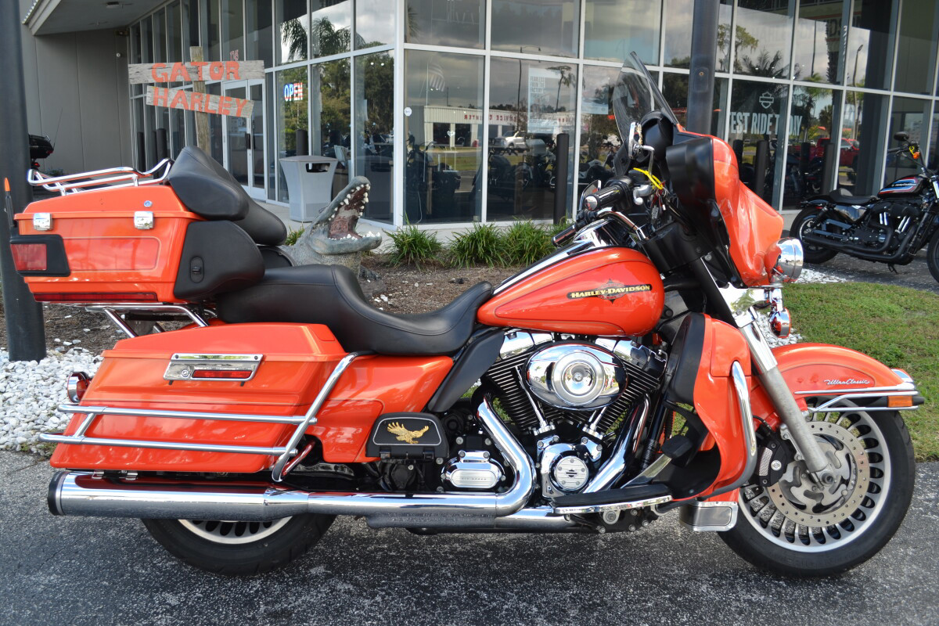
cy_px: 313
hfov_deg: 61.9
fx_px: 782
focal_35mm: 30
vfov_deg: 43.6
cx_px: 470
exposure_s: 1/125
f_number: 5.6
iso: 110
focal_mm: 20
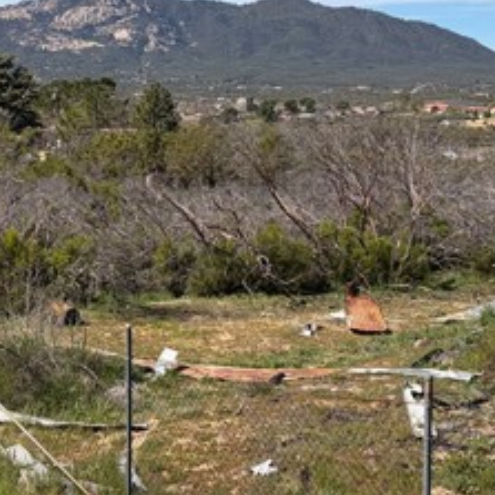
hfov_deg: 25.6
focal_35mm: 66
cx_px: 91
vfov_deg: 25.8
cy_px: 124
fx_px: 1068
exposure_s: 1/4065
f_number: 1.6
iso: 50
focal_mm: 5.96
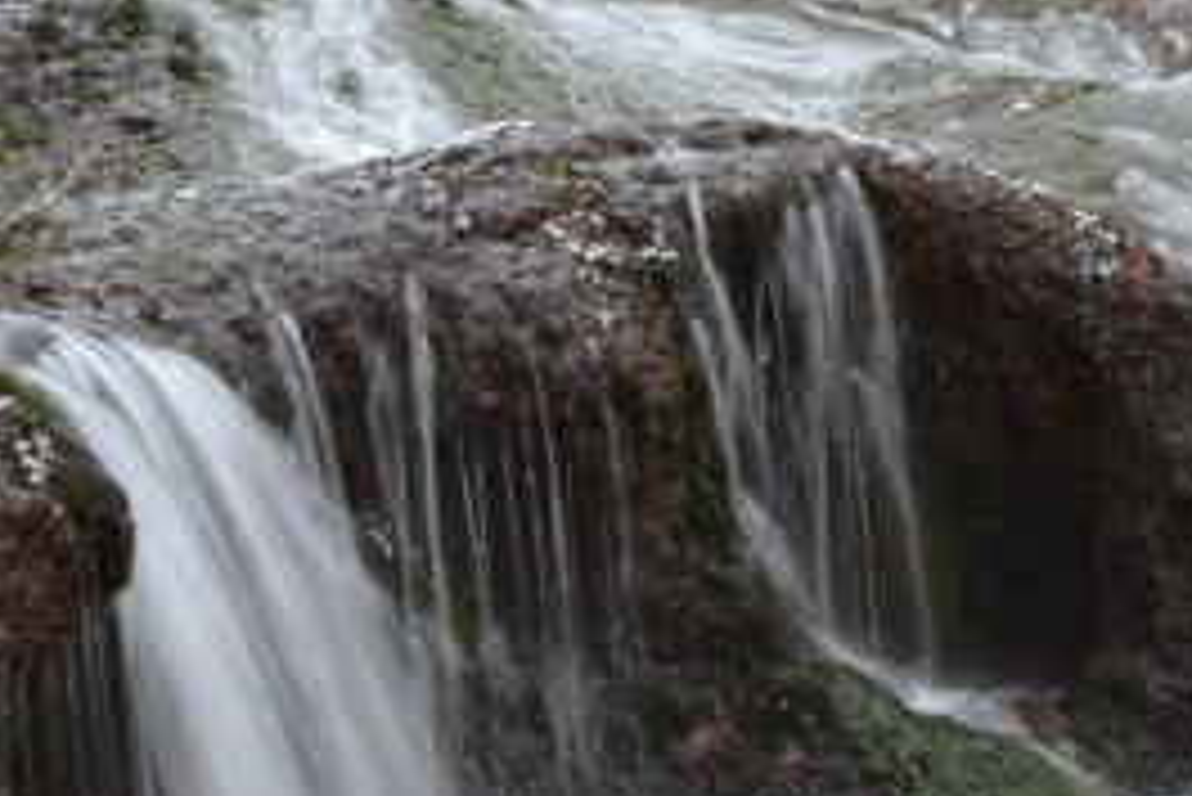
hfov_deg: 20.6
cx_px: 760
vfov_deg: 13.8
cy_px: 385
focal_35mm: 99
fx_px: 3278
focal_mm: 35
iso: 800
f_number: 32
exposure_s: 1/10
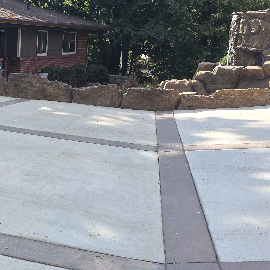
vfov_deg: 31.0
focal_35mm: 55
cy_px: 169
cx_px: 6
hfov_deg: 29.3
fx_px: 485
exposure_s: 1/179
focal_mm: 6.3
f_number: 1.7
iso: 12
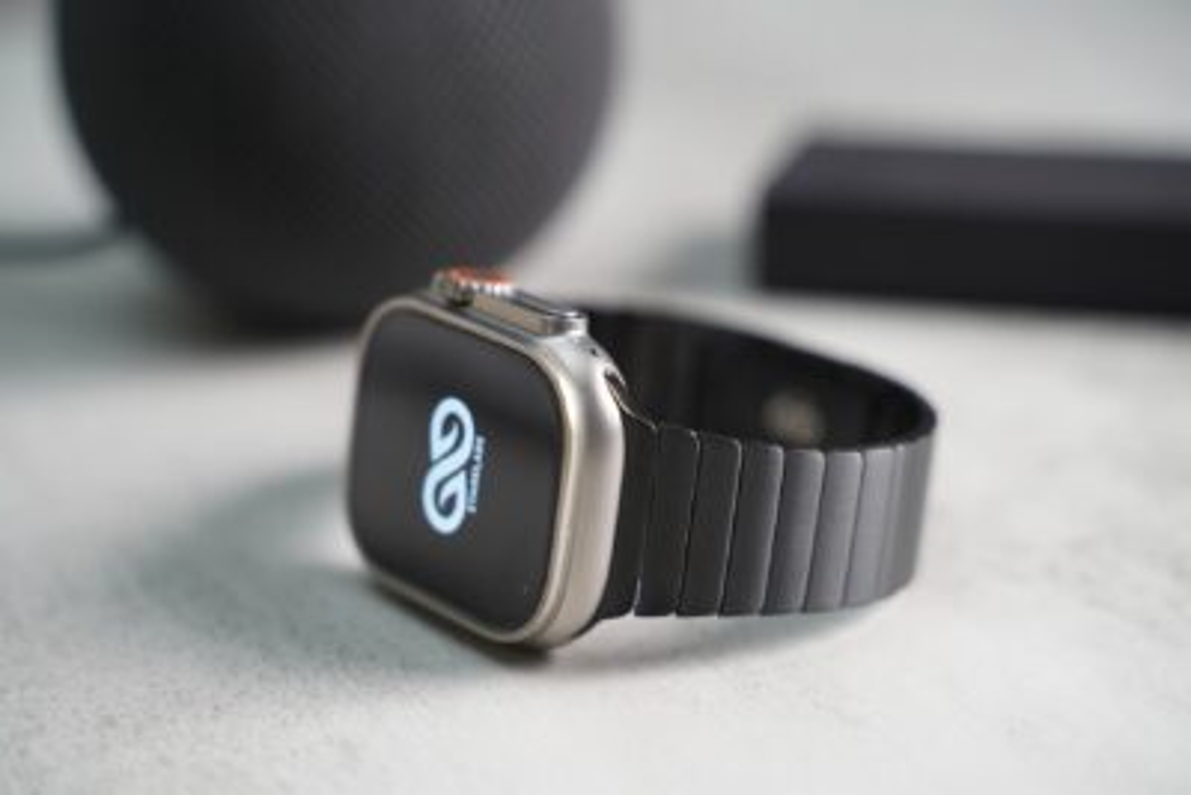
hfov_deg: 27.0
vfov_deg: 18.2
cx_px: 596
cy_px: 398
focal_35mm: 75
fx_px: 2482
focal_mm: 75
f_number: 4
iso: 1250
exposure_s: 1/80
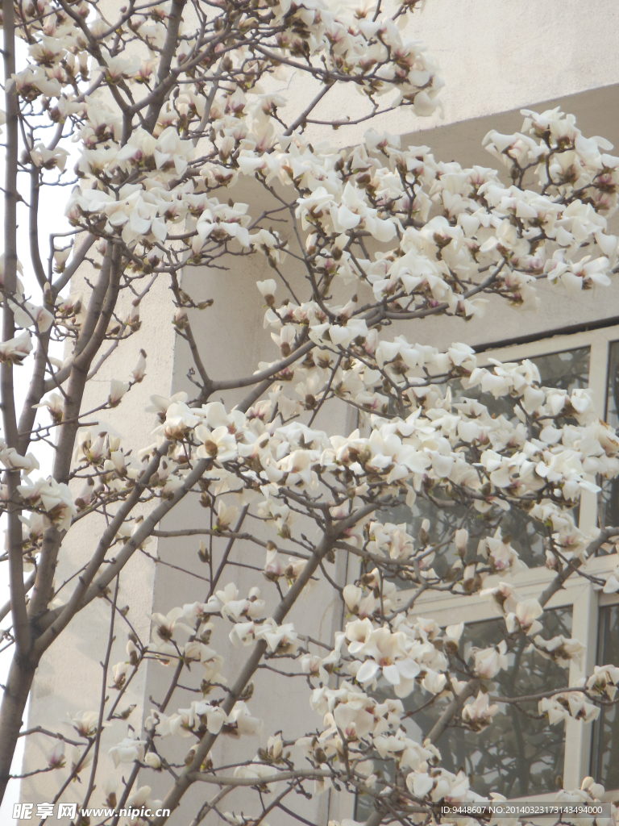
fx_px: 5961
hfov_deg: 5.9
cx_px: 310
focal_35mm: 250
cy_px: 413
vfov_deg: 7.9
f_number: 5.8
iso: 125
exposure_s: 1/250
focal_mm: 45
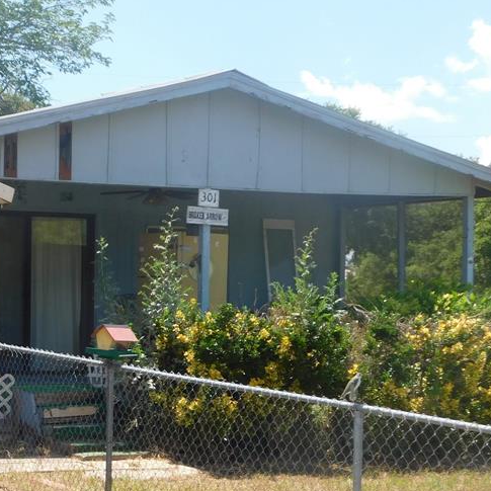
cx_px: -13
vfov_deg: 20.5
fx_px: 1348
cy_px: 350
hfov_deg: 19.9
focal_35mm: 84
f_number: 3.7
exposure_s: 1/640
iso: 125
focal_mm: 8
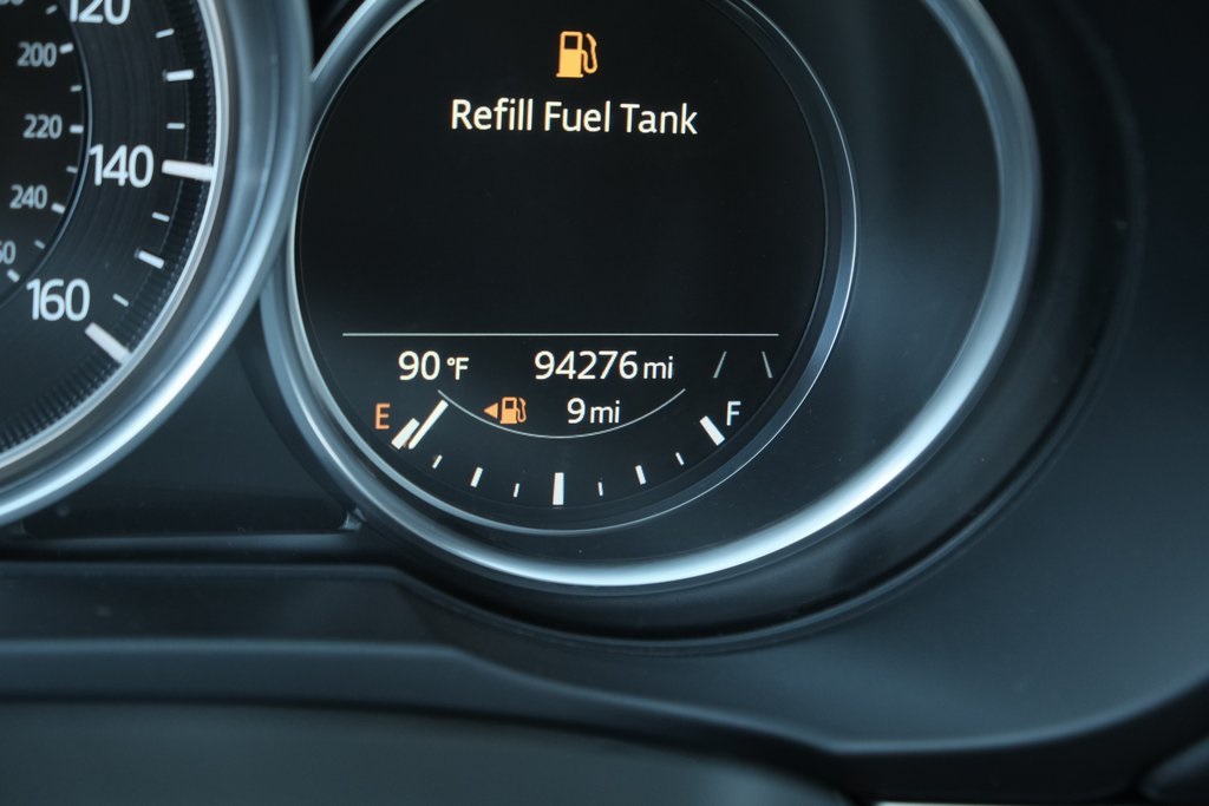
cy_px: 403
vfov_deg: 16.5
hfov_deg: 24.5
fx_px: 2788
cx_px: 604
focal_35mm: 83
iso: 1600
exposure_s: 1/100
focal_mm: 55
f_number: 5
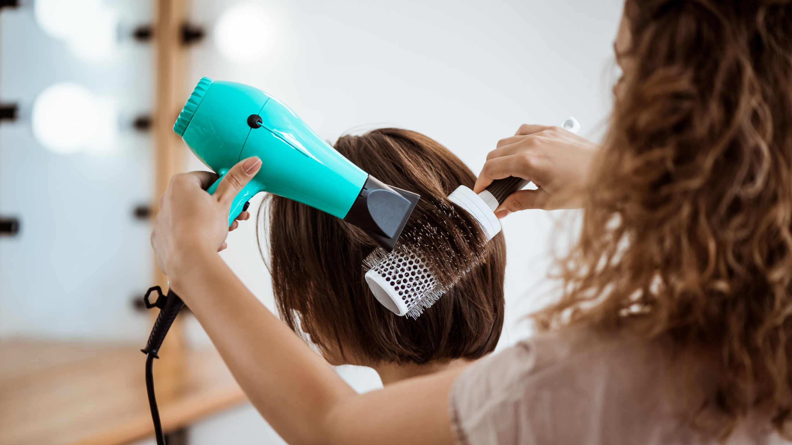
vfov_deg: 10.9
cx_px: 395
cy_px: 254
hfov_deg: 19.3
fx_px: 2331
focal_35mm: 111
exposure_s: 1/200
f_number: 3
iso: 100
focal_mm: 105
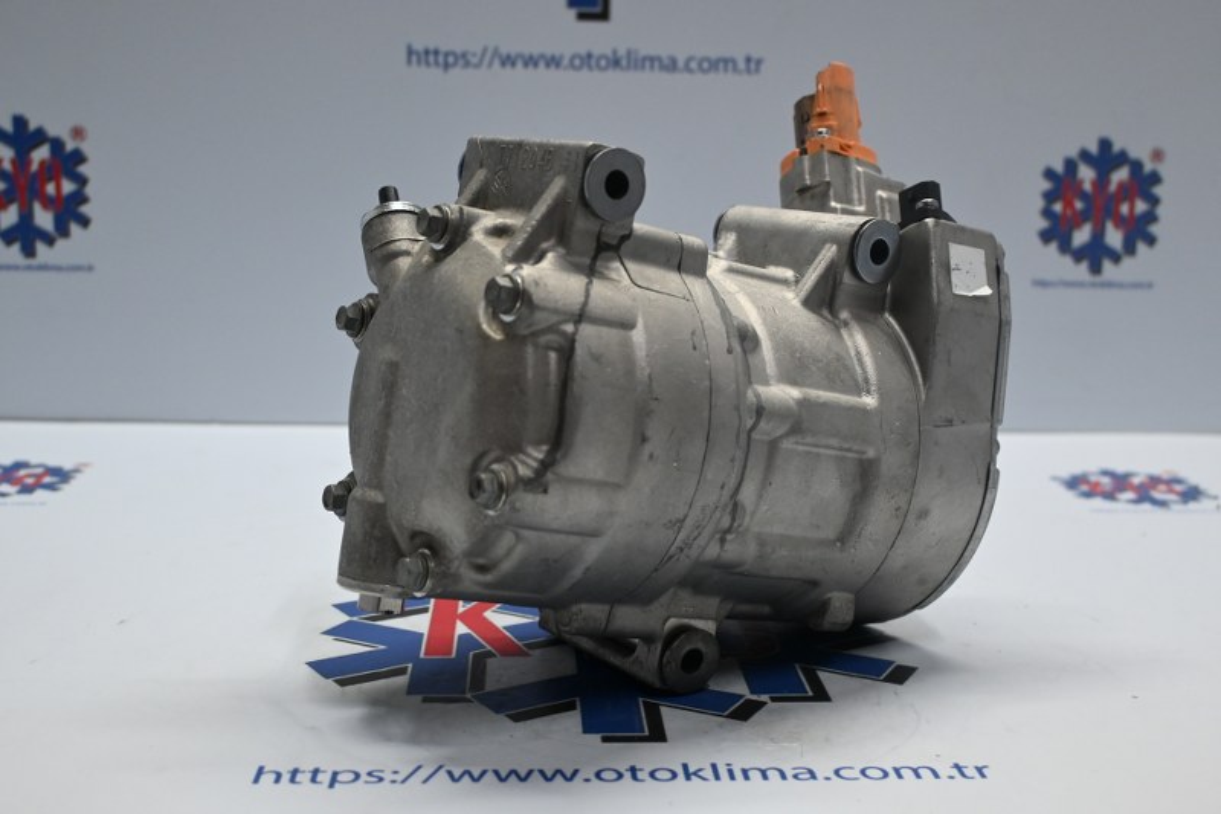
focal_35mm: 44
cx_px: 610
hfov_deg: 45.0
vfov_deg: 30.8
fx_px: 1475
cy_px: 407
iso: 1100
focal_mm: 29
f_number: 4.8
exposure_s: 1/125
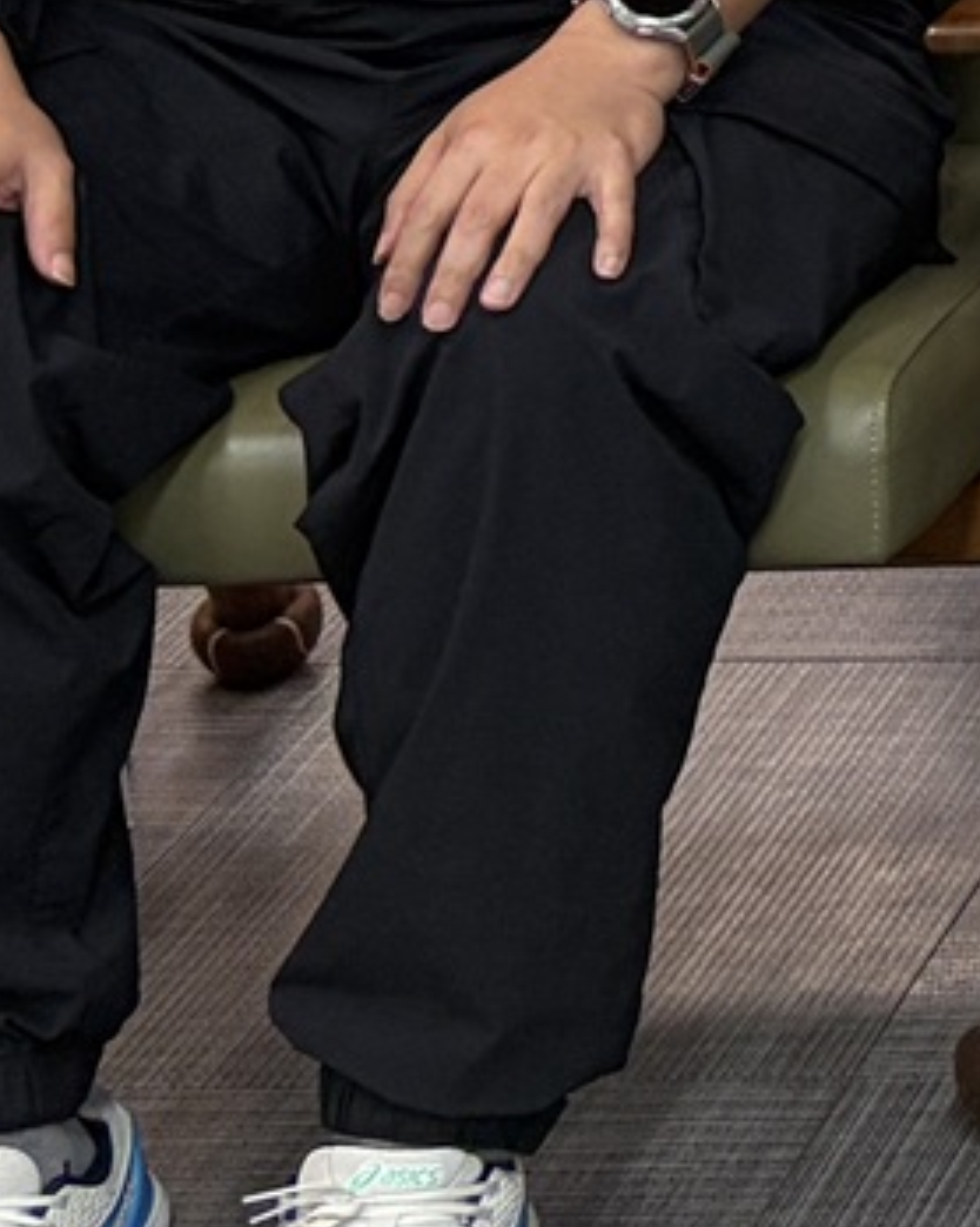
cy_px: -818
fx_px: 5298
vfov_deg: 12.3
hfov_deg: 8.8
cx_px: 2905
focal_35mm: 146
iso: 125
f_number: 1.6
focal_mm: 5.96
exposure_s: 1/142
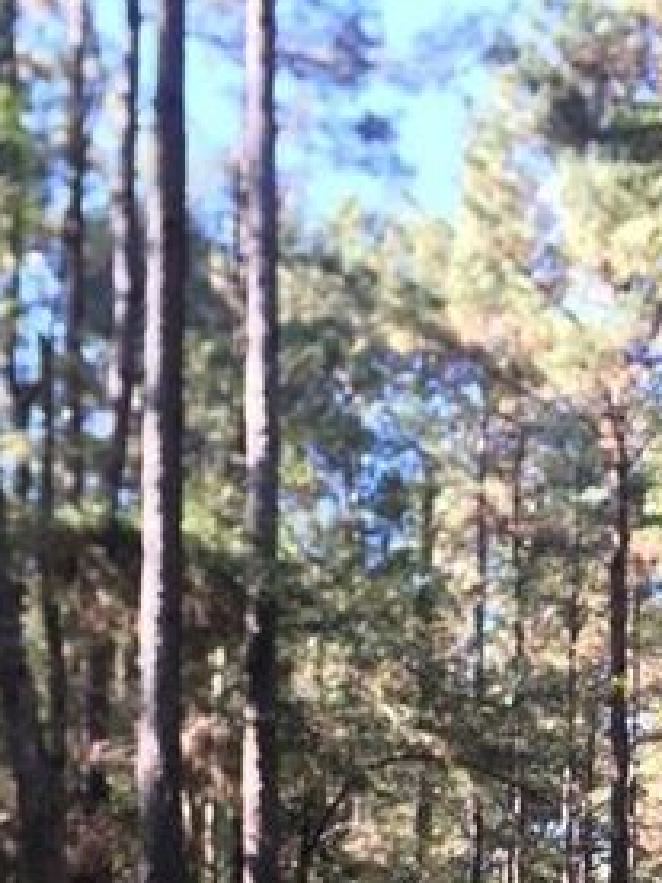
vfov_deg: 25.1
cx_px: 585
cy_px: 1048
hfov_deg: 20.6
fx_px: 1785
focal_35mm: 70
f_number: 2.2
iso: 40
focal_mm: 4.15
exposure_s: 1/120
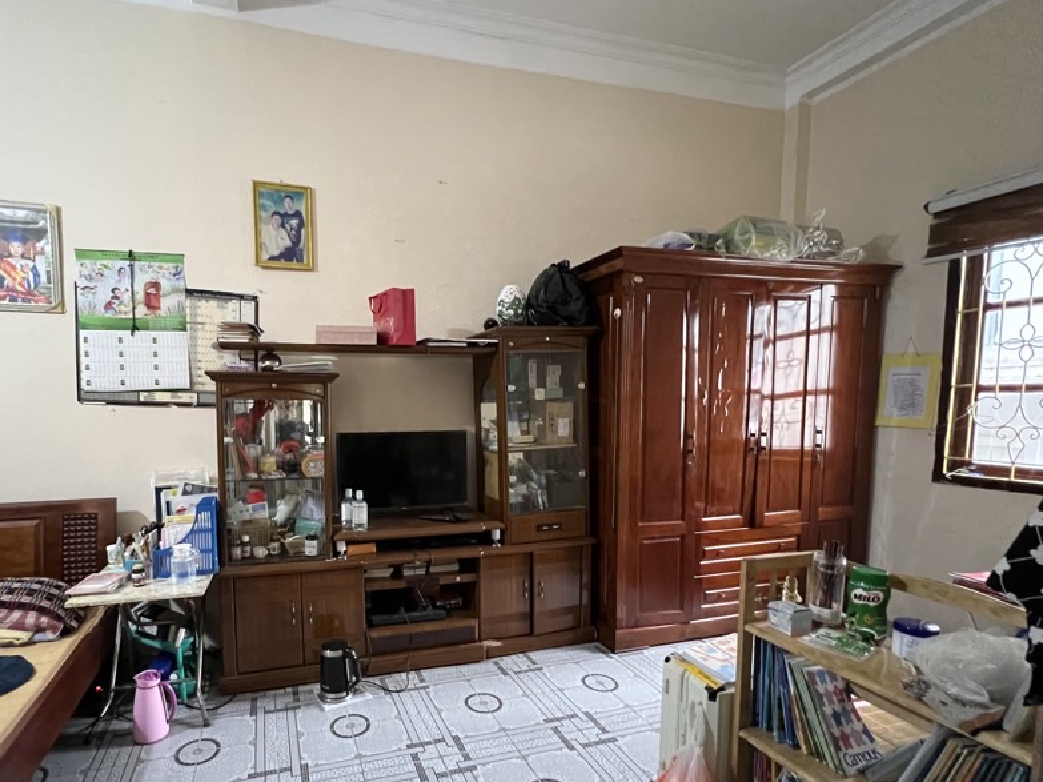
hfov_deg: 89.8
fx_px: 512
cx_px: 416
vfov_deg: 74.2
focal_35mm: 17
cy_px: 450
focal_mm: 1.57
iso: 1000
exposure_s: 1/34
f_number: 1.8
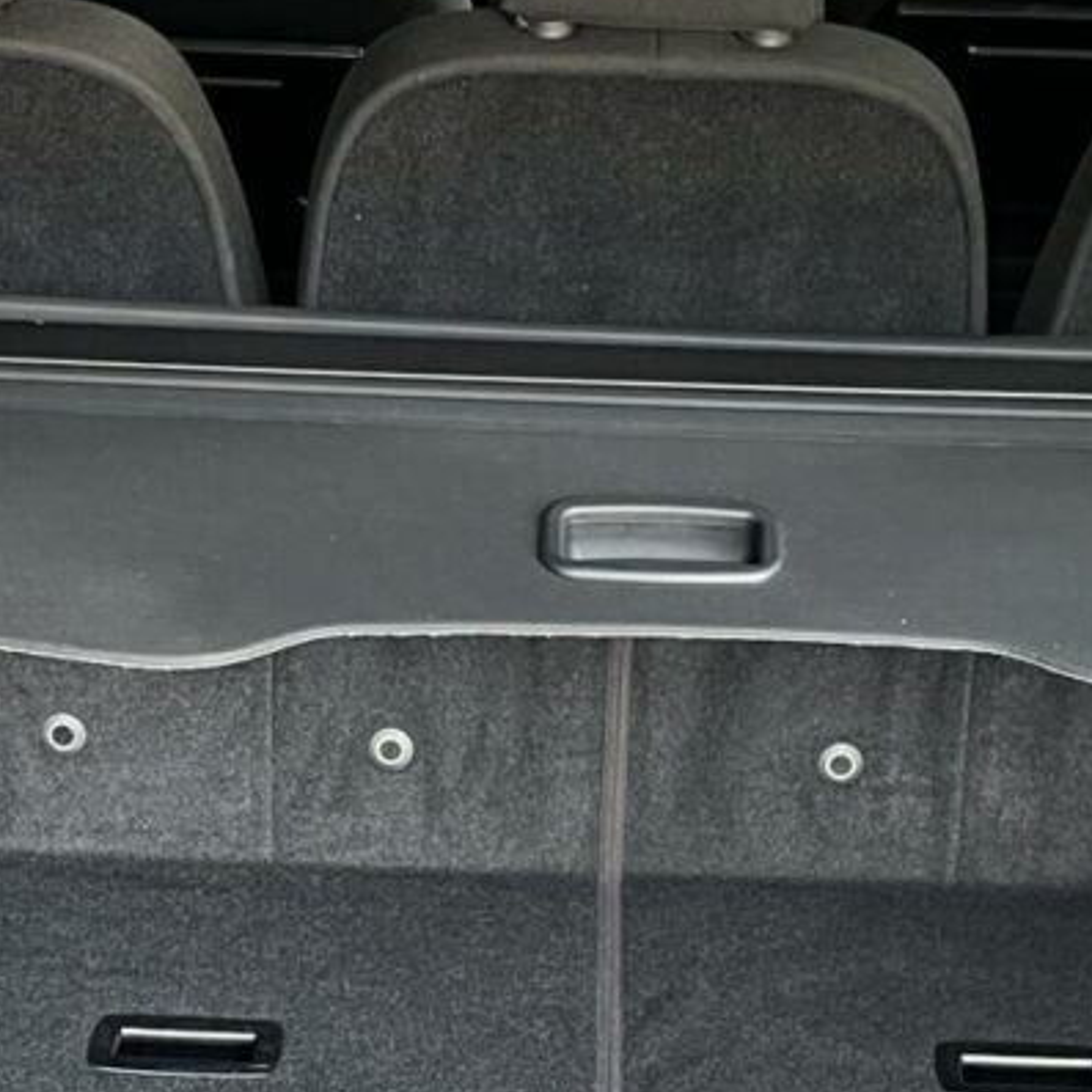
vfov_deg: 19.1
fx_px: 3176
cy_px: 993
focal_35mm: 89
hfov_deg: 19.5
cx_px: 550
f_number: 1.6
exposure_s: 1/60
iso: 250
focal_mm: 5.1
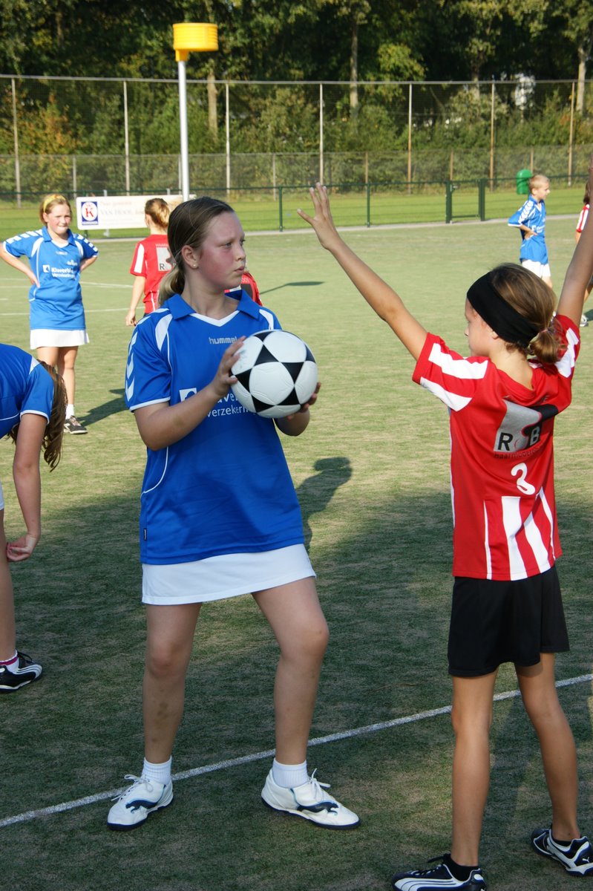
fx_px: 2040
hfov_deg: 16.5
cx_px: 296
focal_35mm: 82
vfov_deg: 24.6
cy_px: 446
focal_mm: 55
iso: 200
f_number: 7.1
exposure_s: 1/400
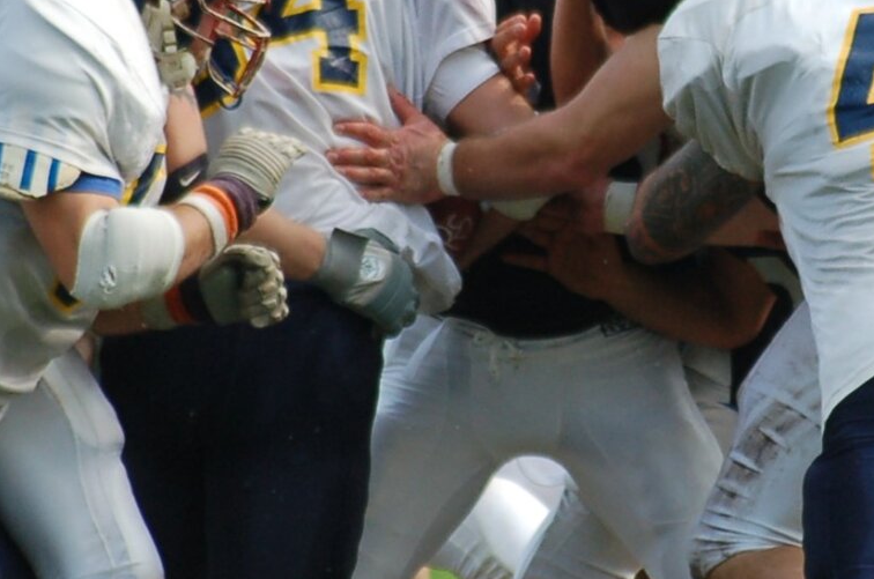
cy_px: 247
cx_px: 696
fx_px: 23262
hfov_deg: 2.2
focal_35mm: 960
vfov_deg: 1.4
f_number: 5.3
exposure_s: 1/800
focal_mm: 220
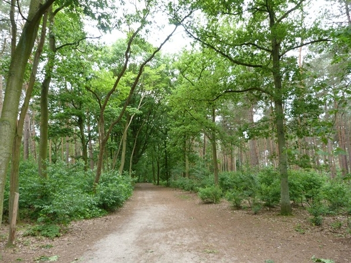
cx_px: 176
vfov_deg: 54.9
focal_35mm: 25
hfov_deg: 69.4
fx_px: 253
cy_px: 132
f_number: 2.8
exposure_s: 1/60
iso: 100
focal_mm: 4.5
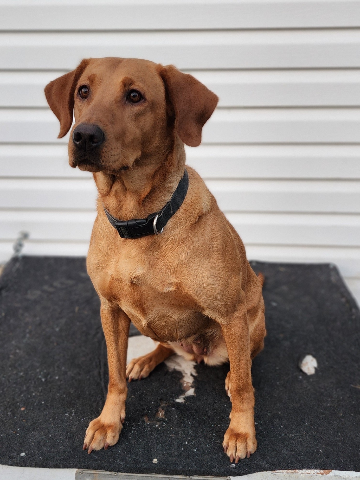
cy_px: 240
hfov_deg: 58.9
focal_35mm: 23
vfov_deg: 73.9
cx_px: 180
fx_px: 319
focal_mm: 6.4
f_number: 1.8
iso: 125
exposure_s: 1/120
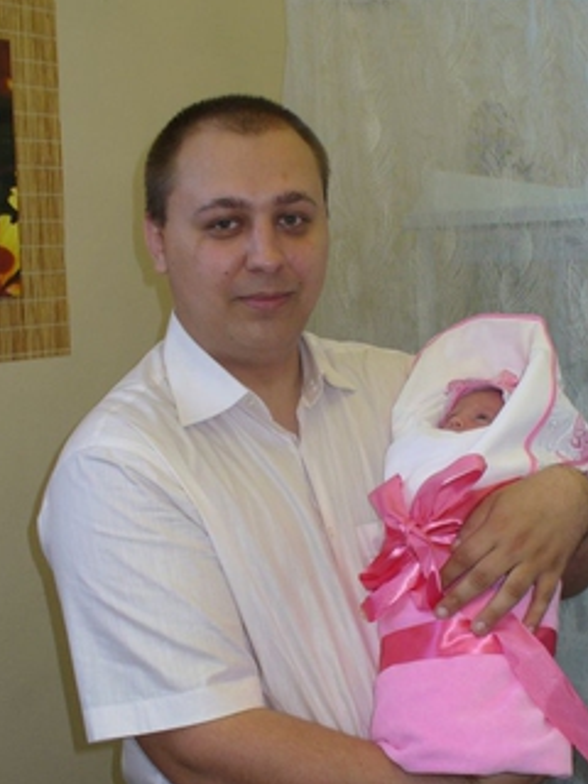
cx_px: 315
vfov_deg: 36.6
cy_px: 502
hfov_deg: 28.0
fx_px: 1178
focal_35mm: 52
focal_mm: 6.1
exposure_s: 1/60
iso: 100
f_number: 2.8
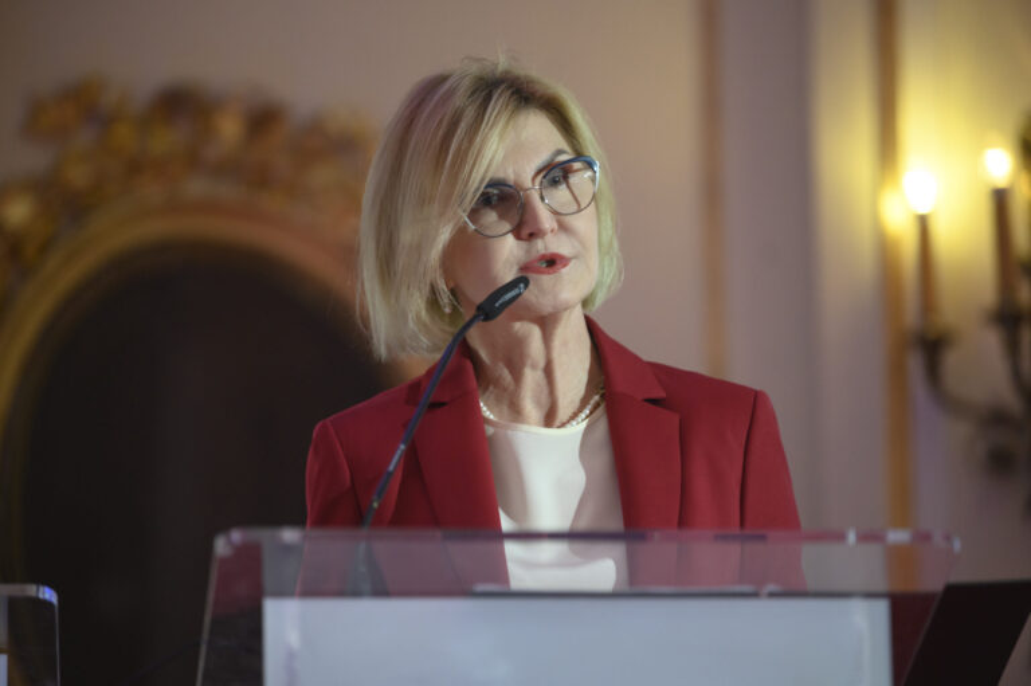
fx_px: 5724
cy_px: 343
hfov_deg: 10.3
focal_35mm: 200
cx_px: 516
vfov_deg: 6.9
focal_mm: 200
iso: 3200
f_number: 2.8
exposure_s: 1/160
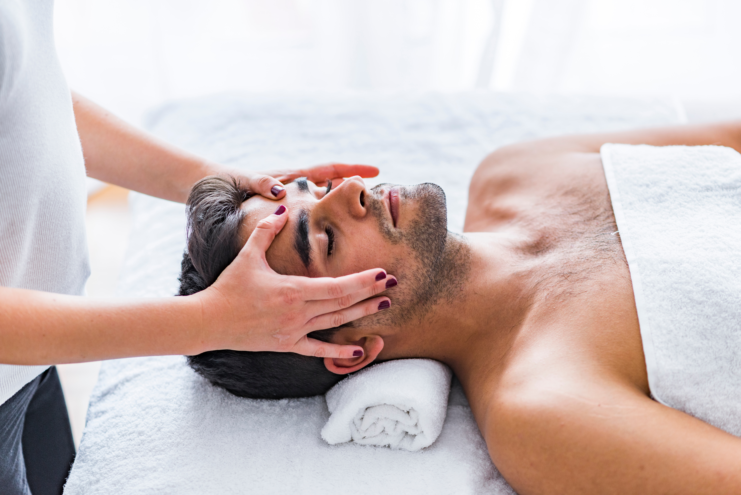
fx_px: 1750
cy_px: 248
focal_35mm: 85
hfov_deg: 23.9
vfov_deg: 16.1
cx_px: 370
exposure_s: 1/125
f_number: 2.2
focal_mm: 85
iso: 250
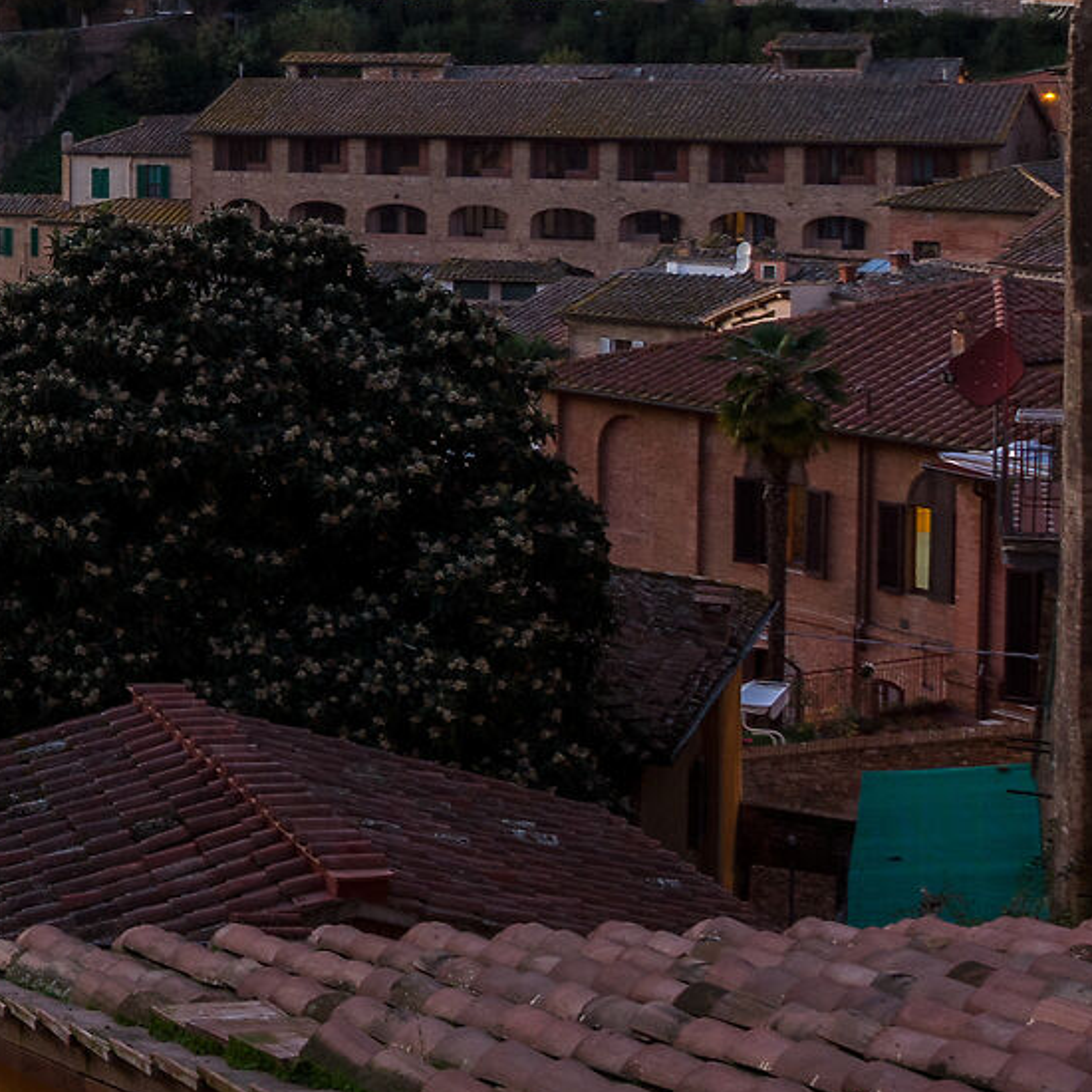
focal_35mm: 89
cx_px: -550
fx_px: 3176
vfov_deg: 19.3
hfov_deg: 17.5
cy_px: 199
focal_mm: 24
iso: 100
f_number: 11
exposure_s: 1/2
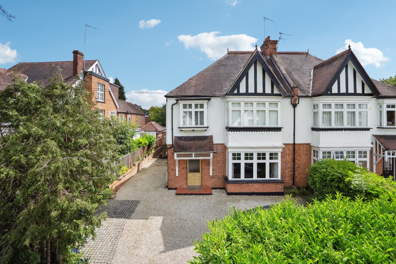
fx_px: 176
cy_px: 132
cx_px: 198
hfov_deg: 96.7
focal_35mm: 16
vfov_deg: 73.8
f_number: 10
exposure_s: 1/5000
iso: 6400
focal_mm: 16
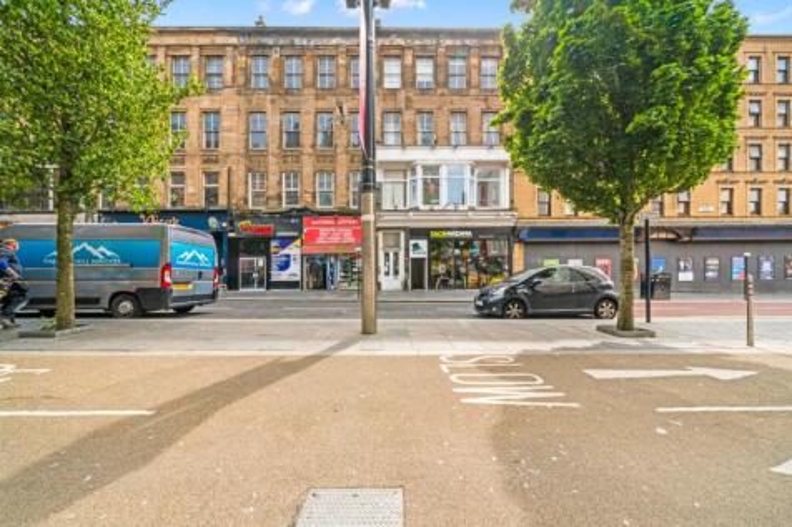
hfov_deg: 112.6
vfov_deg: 90.0
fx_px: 264
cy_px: 264
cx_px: 396
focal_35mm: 12
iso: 800
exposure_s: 1/10
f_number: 22
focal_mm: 12
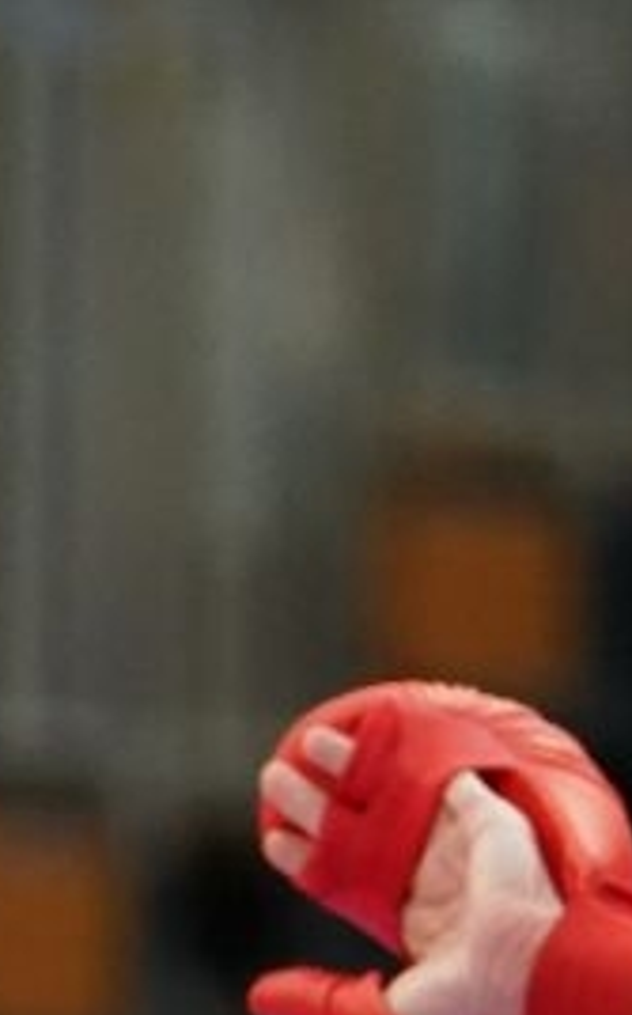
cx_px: -950
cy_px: 1935
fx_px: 32727
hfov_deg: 1.1
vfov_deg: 1.8
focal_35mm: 1185
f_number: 2.8
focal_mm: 173
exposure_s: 1/1000
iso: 2000
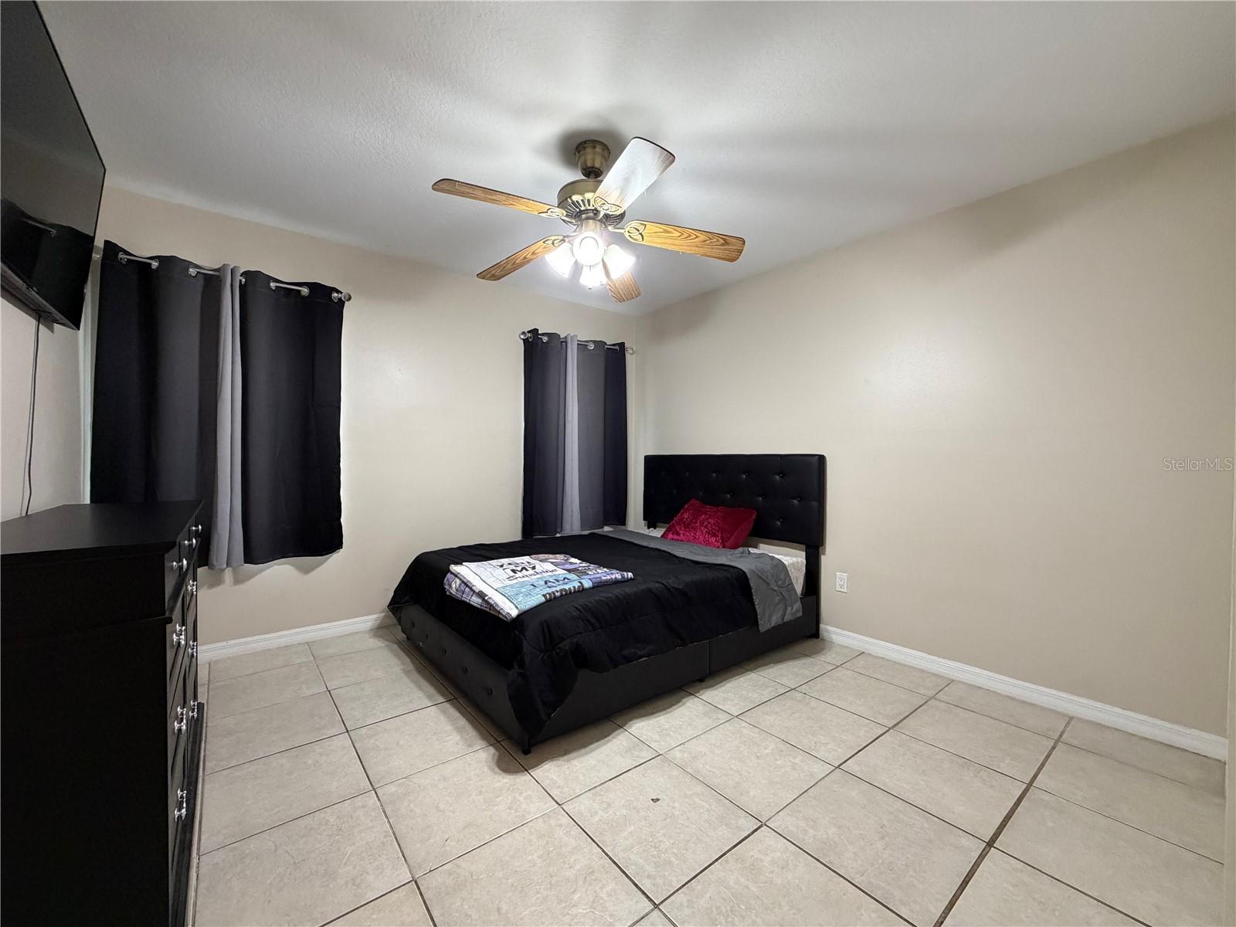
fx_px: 500
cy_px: 464
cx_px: 618
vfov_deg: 85.7
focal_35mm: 14
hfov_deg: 102.1
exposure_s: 1/60
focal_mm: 2.22
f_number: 2.2
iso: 400
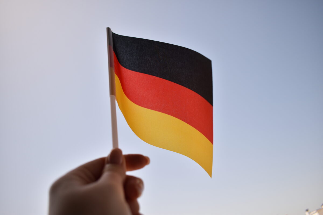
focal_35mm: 27
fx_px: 242
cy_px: 108
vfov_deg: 47.9
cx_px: 162
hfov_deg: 67.4
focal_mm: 18
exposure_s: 1/1600
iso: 200
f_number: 4
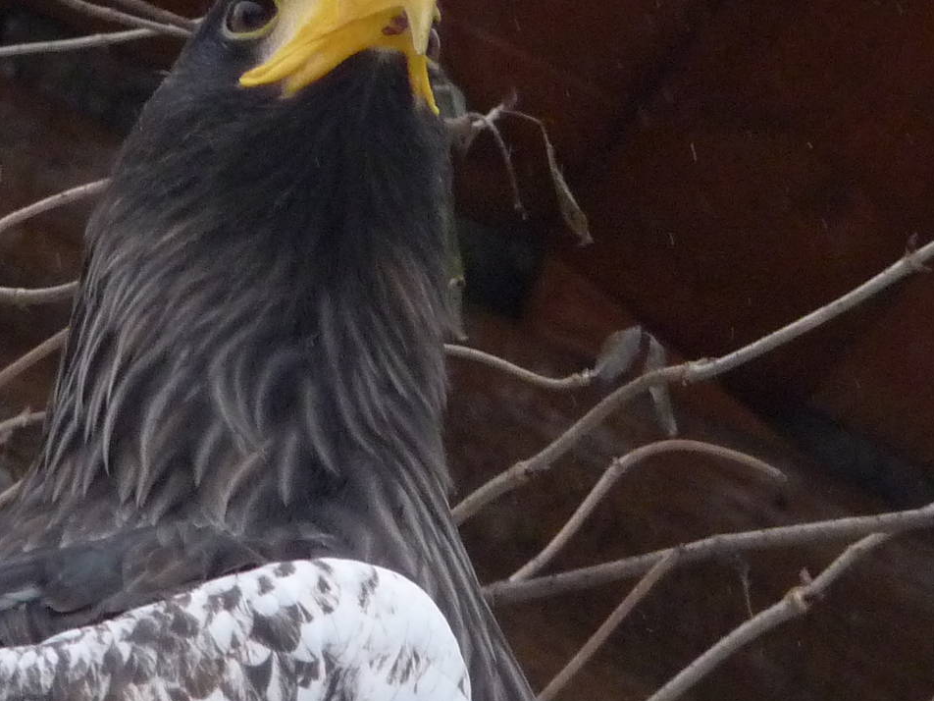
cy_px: 322
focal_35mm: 793
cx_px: 296
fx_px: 21397
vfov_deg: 1.9
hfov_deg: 2.5
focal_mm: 47
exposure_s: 1/125
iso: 320
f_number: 4.9
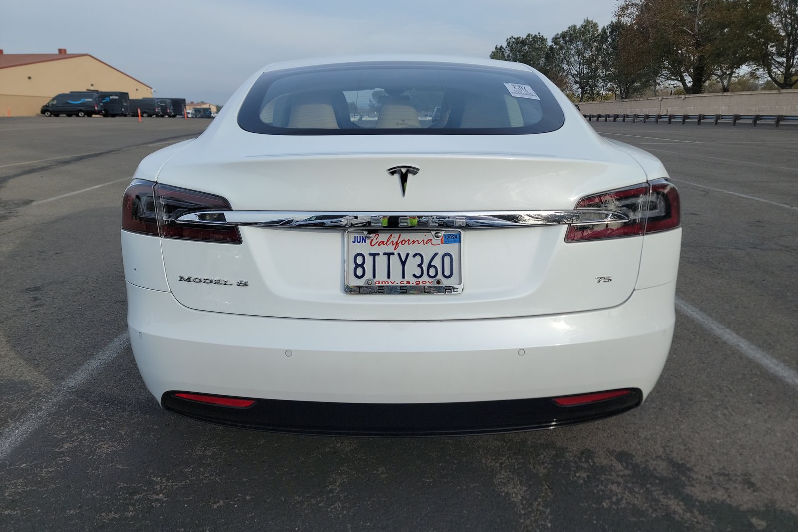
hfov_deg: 71.5
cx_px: 399
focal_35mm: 25
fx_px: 554
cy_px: 237
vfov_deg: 51.2
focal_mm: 6.7
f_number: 1.8
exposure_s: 1/617
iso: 50
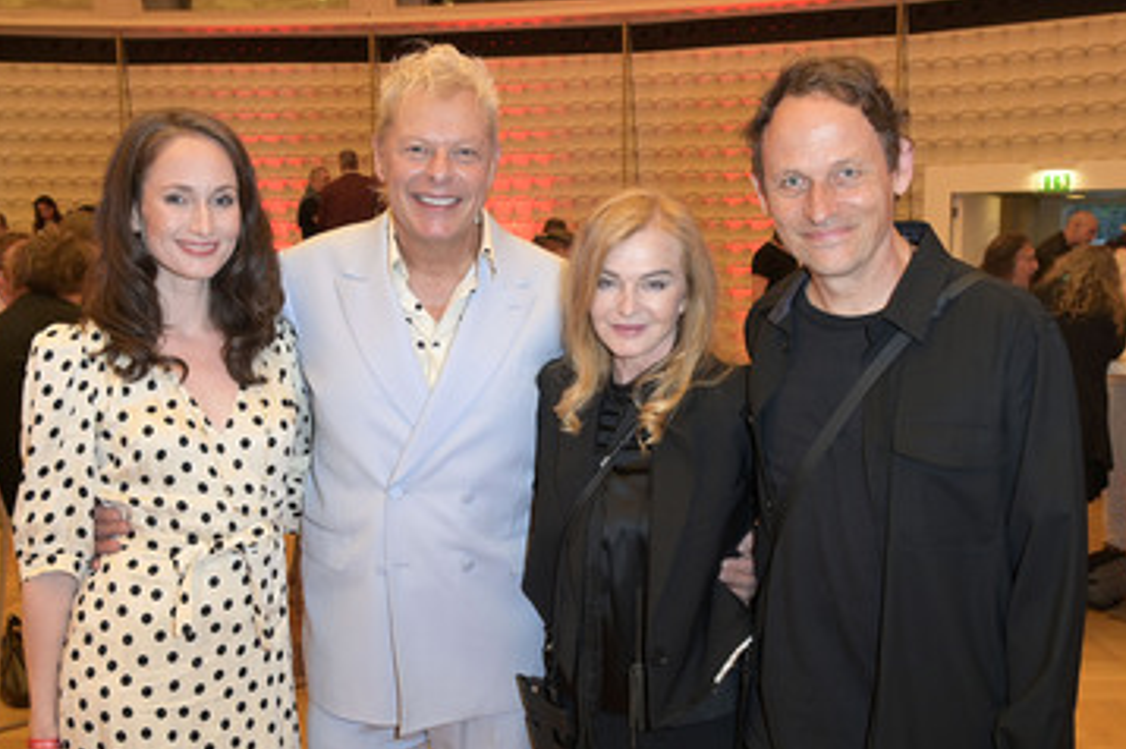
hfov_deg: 49.6
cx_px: 539
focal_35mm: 39
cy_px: 444
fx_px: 1219
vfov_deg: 34.1
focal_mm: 31
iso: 1600
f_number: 5.6
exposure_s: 1/50
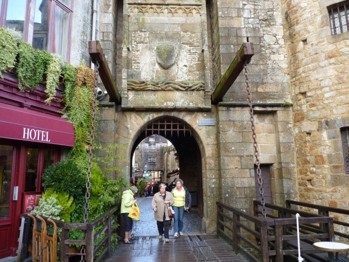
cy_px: 131
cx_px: 174
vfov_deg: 51.4
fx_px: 272
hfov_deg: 65.3
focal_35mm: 27
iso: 80
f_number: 2.8
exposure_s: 1/80
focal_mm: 4.8
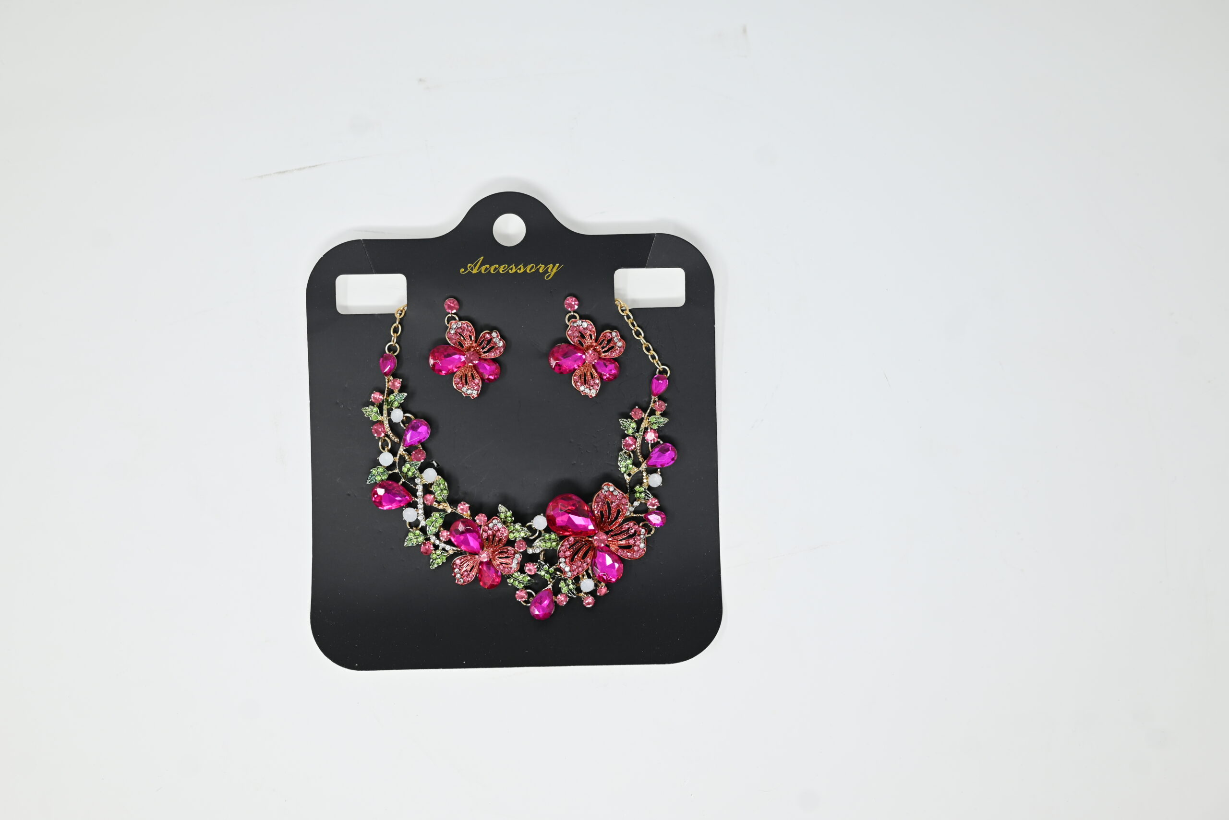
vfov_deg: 33.4
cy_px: 410
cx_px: 614
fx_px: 1366
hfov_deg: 48.4
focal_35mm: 40
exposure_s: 1/60
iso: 125
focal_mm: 40
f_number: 4.5
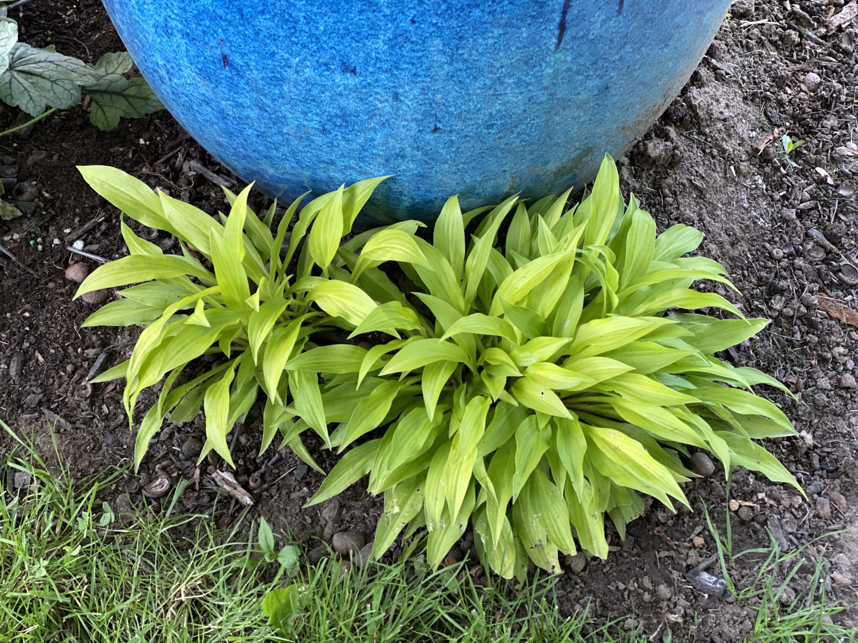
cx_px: 429
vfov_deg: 28.0
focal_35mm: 52
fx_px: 1289
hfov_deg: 36.8
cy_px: 322
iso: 250
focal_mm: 6
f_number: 2
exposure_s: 1/65
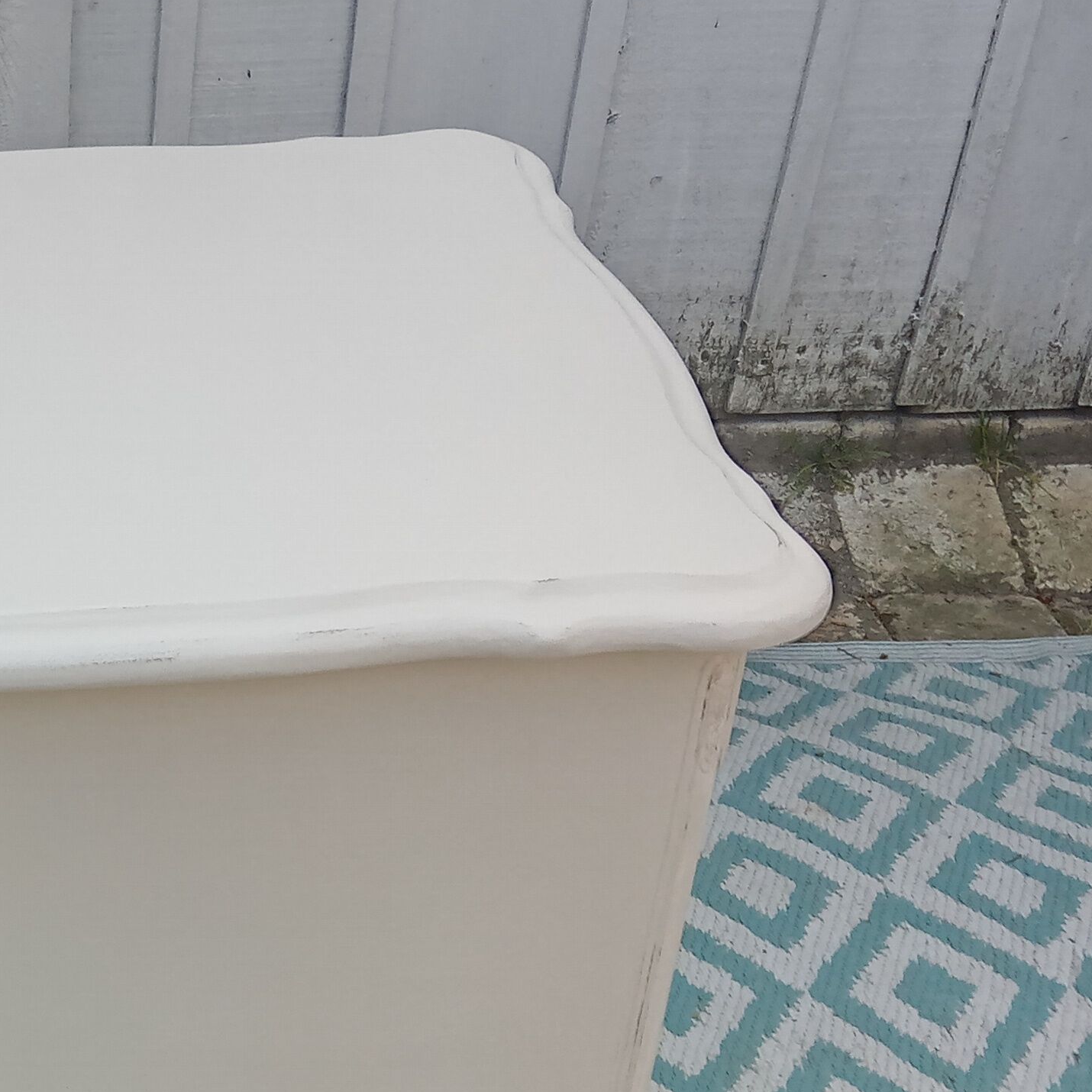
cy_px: 942
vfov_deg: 23.5
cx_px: -186
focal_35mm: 72
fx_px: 2570
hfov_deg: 22.3
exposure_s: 1/1433
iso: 112
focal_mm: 3.57
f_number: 1.8
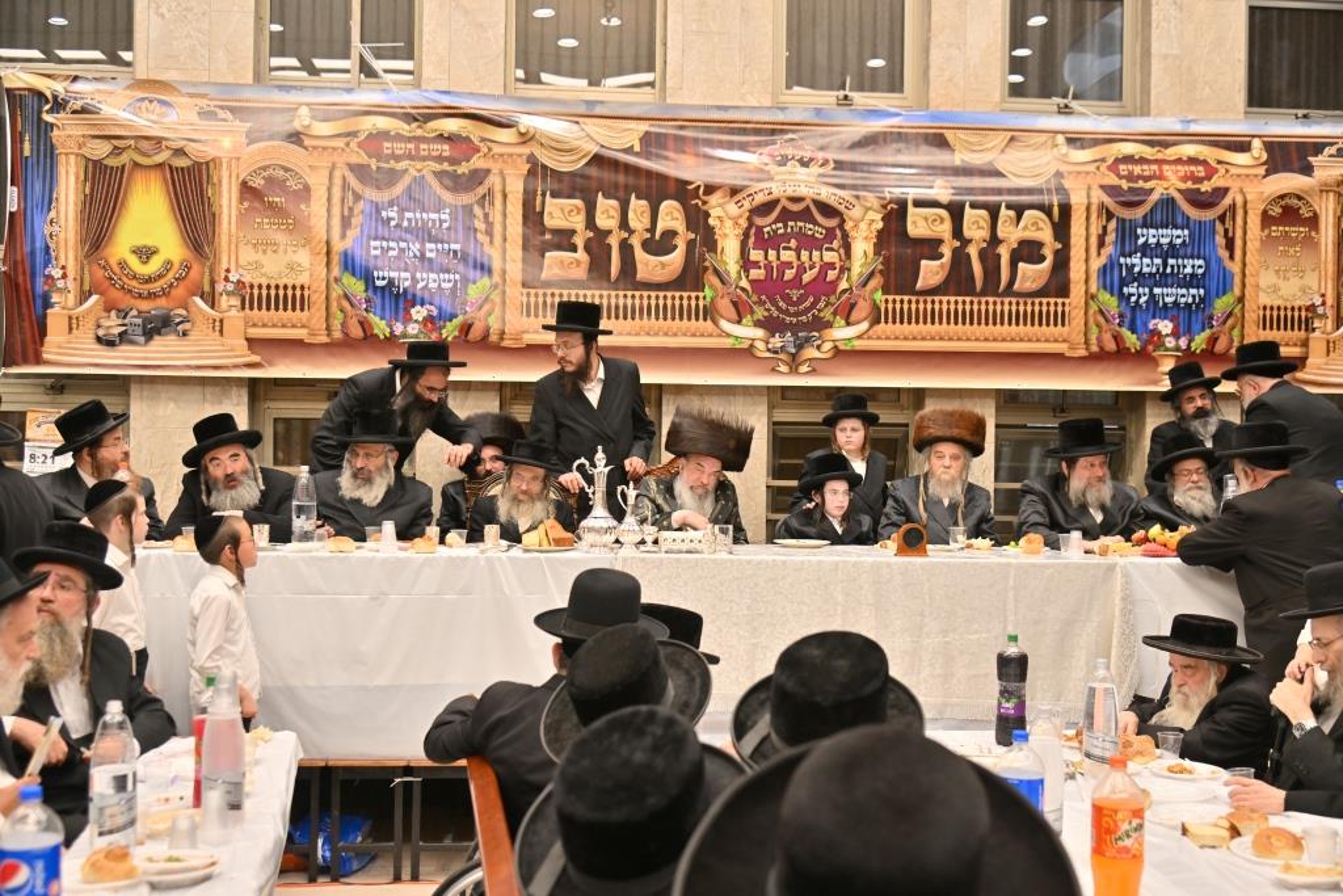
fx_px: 1418
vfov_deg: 35.1
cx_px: 672
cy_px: 448
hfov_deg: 50.7
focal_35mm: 38
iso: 500
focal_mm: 38
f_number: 4
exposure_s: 1/200
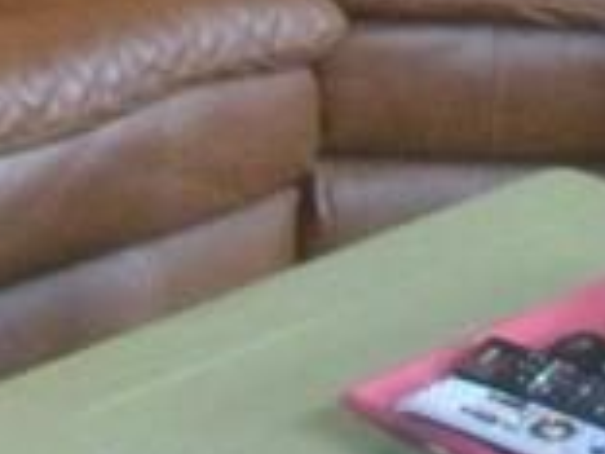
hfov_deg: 8.4
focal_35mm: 236
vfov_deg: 5.9
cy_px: -892
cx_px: 368
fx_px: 4125
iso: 463
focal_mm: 6.3
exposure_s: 1/30
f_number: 3.5
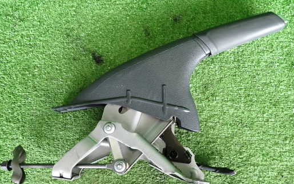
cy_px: 103
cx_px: 153
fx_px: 248
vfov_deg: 40.6
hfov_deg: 61.2
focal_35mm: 31
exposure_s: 1/30
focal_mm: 4.5
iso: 250
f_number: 2
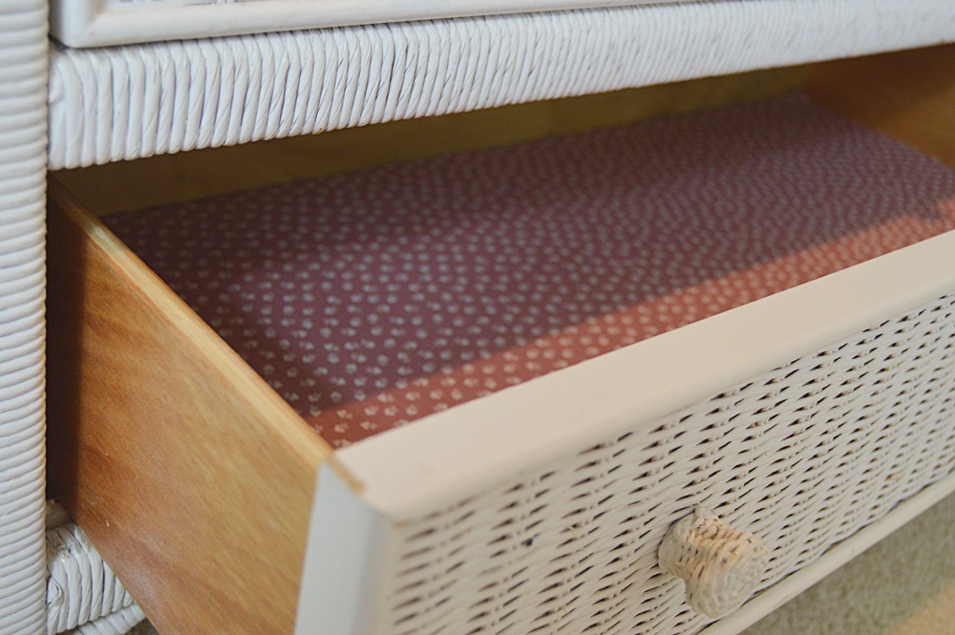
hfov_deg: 43.6
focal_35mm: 45
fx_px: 1193
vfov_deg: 29.8
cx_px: 478
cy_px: 318
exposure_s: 1/60
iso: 900
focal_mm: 30
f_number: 4.2
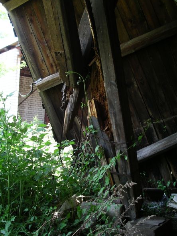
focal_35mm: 48
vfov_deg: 39.7
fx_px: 327
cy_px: 117
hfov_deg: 30.3
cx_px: 83
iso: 64
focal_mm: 7.8
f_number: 2.8
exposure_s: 1/40
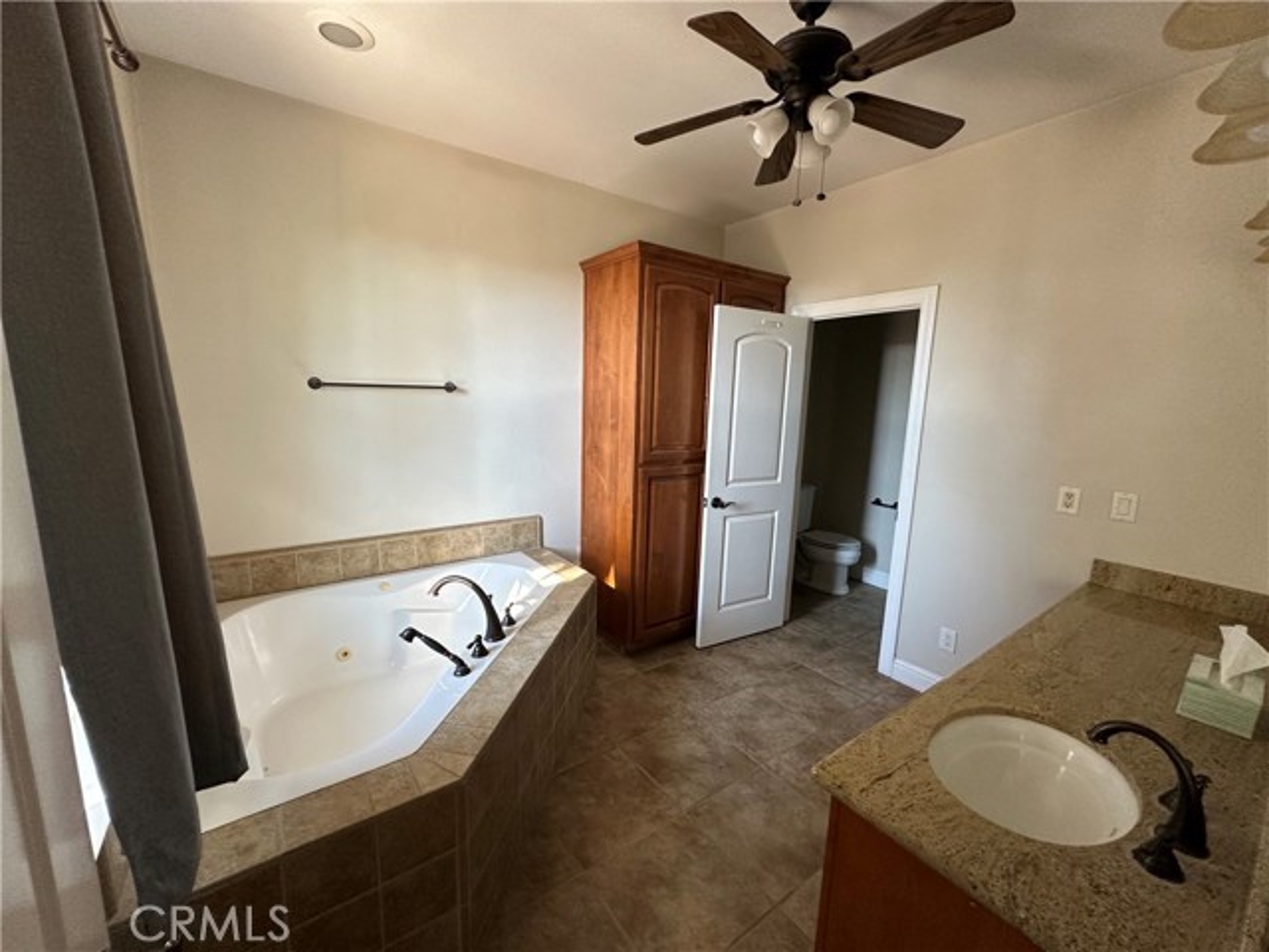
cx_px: 634
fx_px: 513
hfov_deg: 102.1
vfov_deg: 85.7
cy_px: 476
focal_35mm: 14
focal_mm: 2.22
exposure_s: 1/99
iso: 200
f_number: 2.2
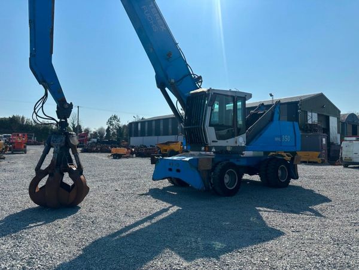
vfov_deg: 56.8
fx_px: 249
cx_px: 180
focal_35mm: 24
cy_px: 135
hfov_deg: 71.6
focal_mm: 6.86
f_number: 1.78
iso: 80
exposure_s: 1/10753
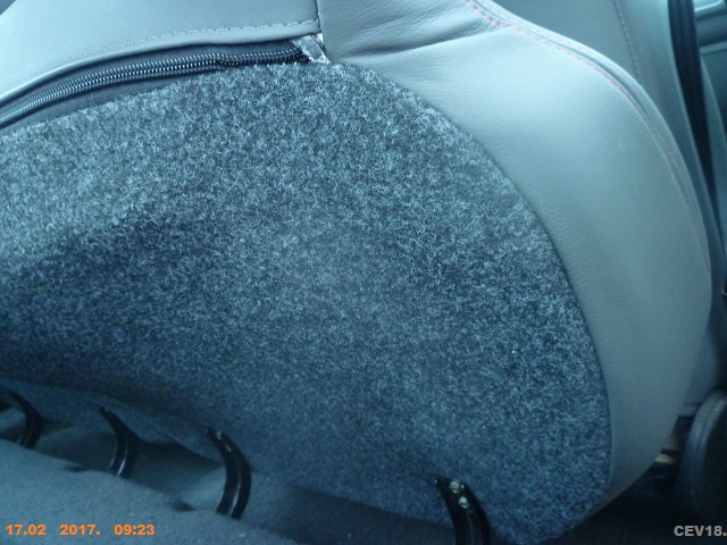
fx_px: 609
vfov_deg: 48.2
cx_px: 364
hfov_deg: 61.7
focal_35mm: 29
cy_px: 272
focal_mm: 5.2
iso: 400
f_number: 3.3
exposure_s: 1/8
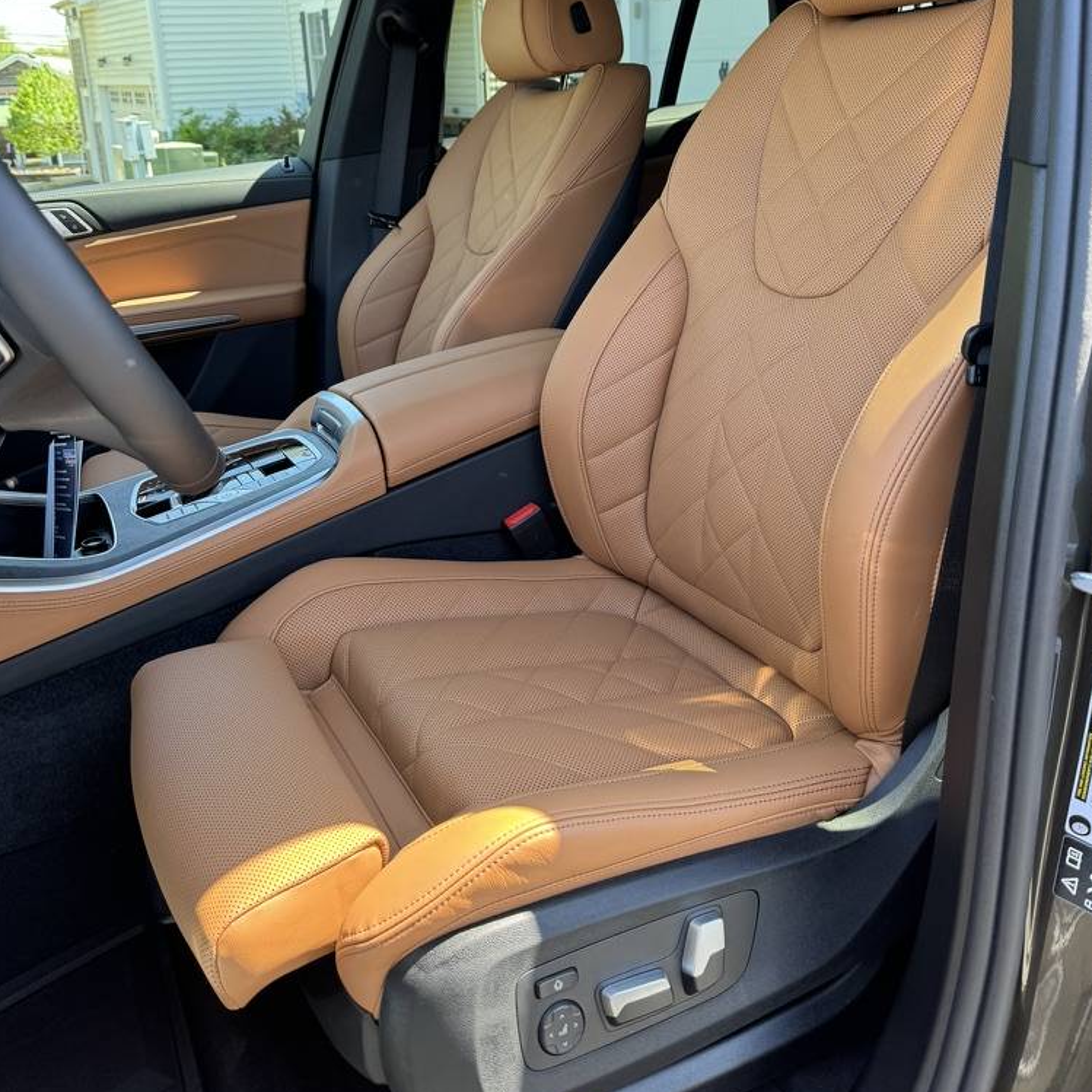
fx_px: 1035
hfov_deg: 55.6
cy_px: 364
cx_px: 554
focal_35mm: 29
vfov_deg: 54.5
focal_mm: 6.76
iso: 64
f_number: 1.78
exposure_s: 1/162
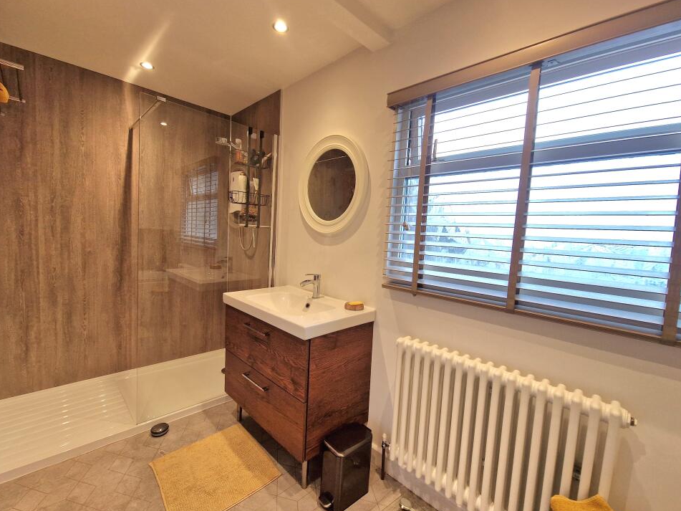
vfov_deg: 85.7
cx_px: 336
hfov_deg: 102.1
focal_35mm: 14
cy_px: 255
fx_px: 275
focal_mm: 2.2
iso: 80
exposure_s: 1/100
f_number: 2.2
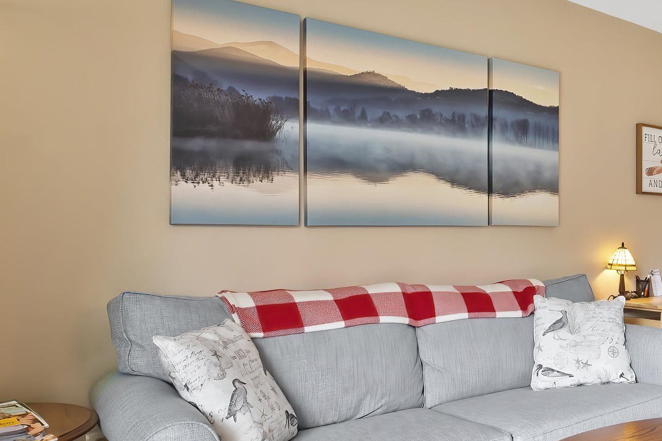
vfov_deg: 41.0
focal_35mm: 32
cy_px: 259
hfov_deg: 50.1
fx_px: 588
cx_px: 629
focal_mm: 10
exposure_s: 1/4
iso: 500
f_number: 9
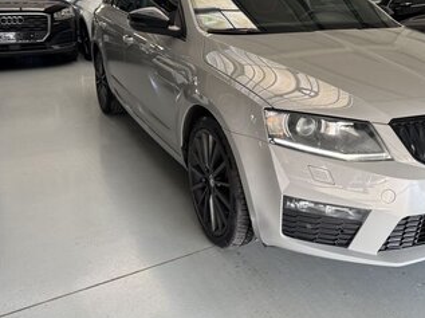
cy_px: 85
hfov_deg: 49.0
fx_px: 454
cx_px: 295
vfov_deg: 37.8
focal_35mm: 37
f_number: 1.78
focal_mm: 6.76
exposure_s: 1/121
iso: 160
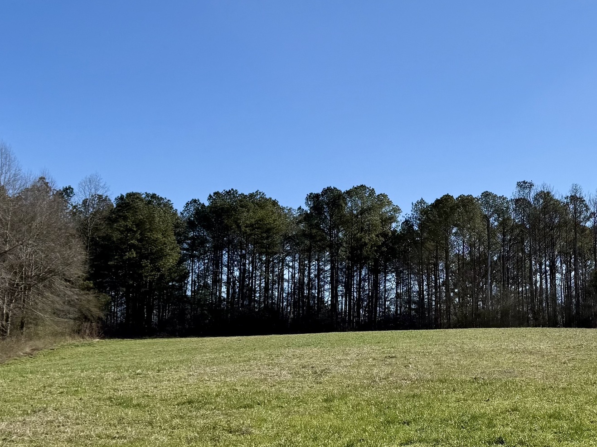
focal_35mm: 56
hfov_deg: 33.2
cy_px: 237
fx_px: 966
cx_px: 490
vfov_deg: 26.1
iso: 80
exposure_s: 1/6173
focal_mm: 6.76
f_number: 1.78
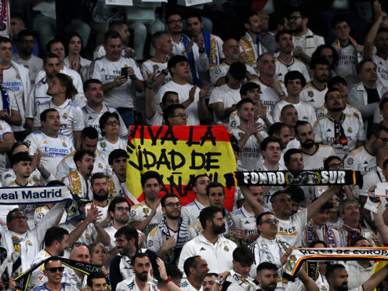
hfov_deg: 2.5
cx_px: 68
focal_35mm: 796
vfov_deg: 1.9
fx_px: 8920
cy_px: 216
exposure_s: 1/1698
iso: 1600
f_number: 2.8
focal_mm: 400
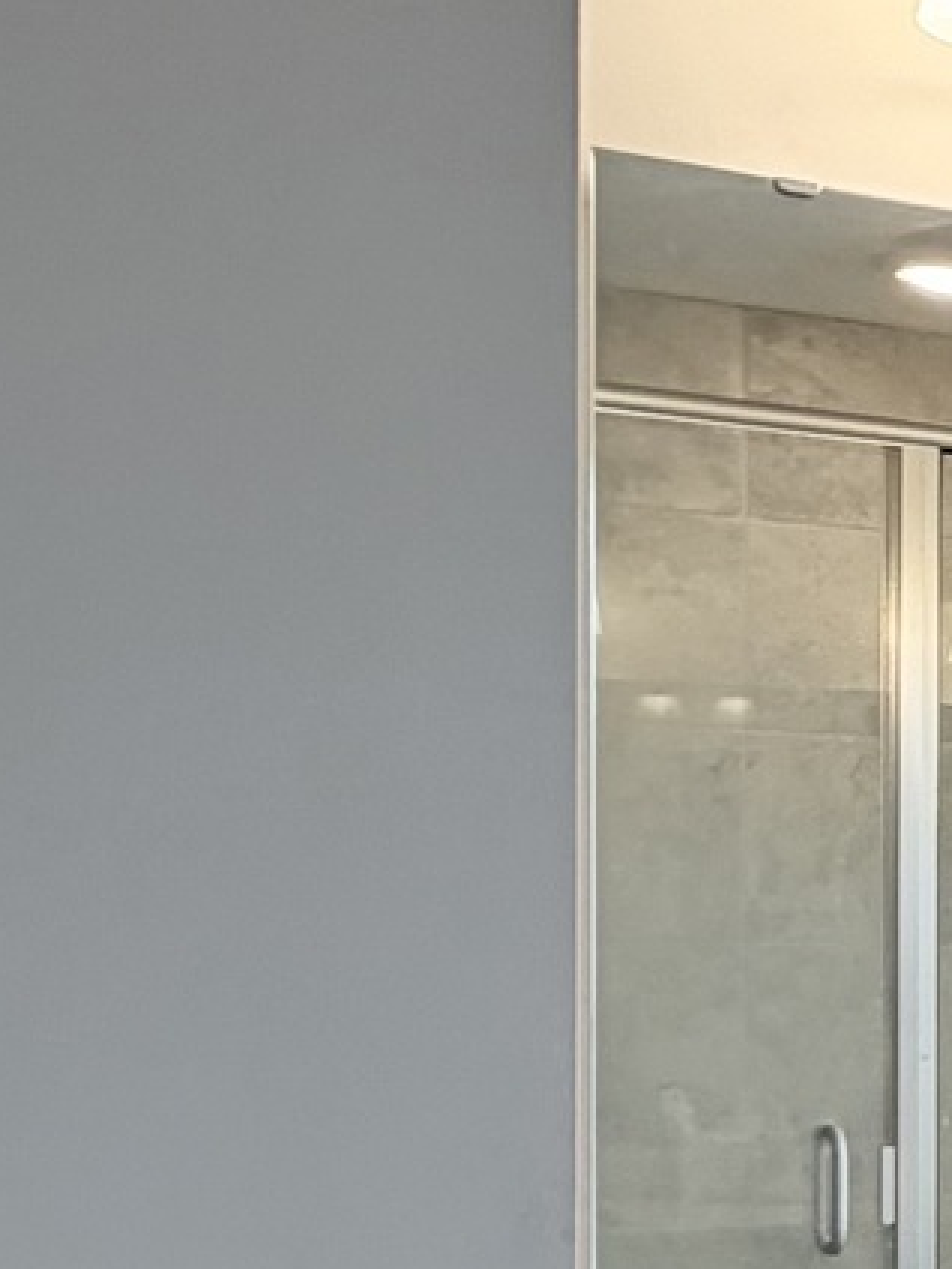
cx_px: 2425
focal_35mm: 76
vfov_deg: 25.2
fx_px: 2787
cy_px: 1042
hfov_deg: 13.2
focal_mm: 2.22
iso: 160
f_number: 2.2
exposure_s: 1/60
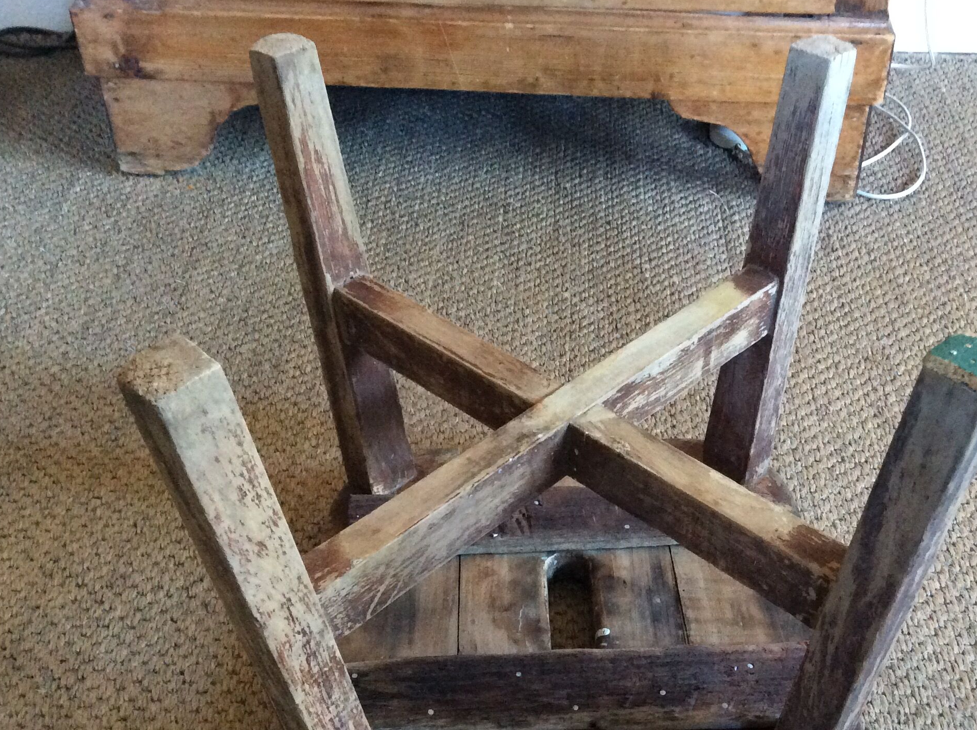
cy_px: 444
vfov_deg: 32.7
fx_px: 1240
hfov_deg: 42.8
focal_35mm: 44
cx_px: 584
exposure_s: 1/17
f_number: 2.4
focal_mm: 3.3
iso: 320
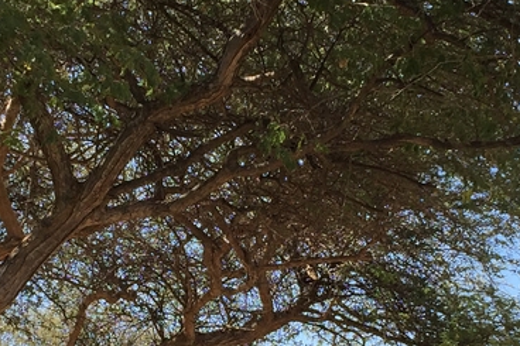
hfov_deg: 19.5
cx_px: 253
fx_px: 1516
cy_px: 295
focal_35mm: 105
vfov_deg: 12.9
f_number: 2.2
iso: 32
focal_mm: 4.15
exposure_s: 1/860
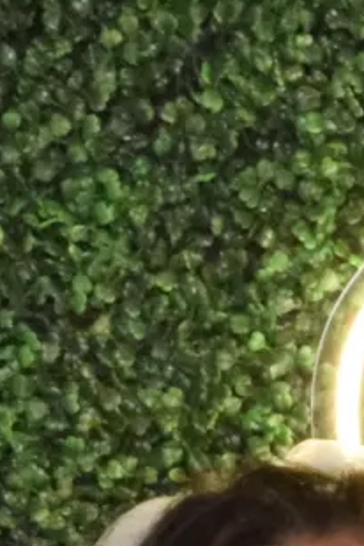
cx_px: 709
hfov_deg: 6.0
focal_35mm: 224
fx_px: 3397
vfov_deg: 8.8
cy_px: 950
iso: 2500
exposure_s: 1/60
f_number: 10
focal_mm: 18
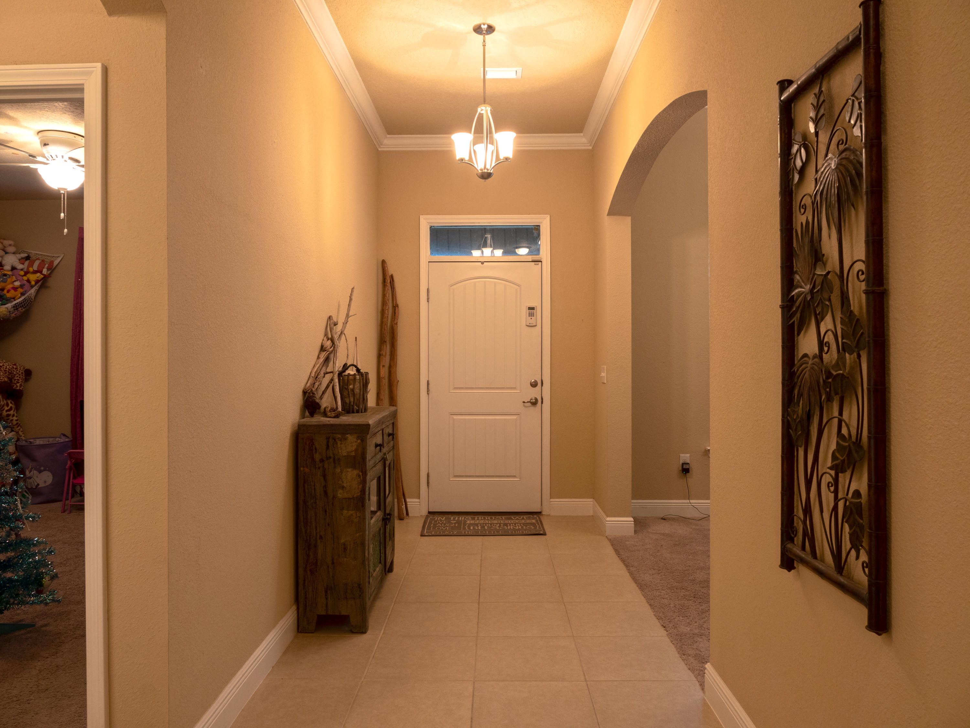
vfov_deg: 53.1
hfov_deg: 67.3
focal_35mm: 26
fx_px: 729
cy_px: 364
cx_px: 485
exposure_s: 1/6
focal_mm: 12
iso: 200
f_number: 5.6
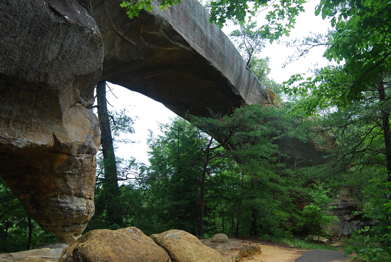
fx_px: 294
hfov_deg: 67.3
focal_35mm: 27
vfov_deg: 48.0
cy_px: 131
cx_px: 196
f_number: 9
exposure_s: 1/100
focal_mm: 18
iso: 200
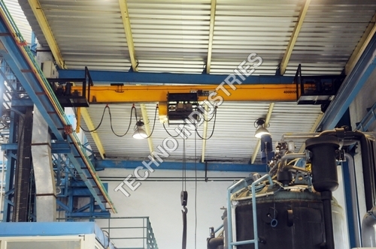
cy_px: 124
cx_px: 188
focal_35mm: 66
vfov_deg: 20.6
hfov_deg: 30.5
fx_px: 688
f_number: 4.2
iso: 1000
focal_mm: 44
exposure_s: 1/50
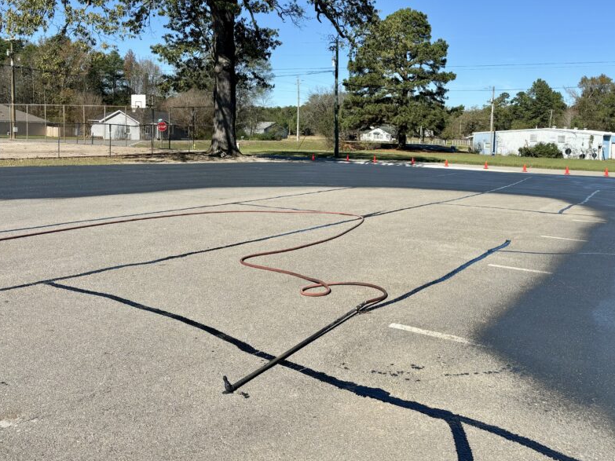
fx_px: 604
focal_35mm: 34
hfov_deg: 53.4
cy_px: 173
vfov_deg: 41.5
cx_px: 382
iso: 50
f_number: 1.6
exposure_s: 1/3534
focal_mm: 5.96
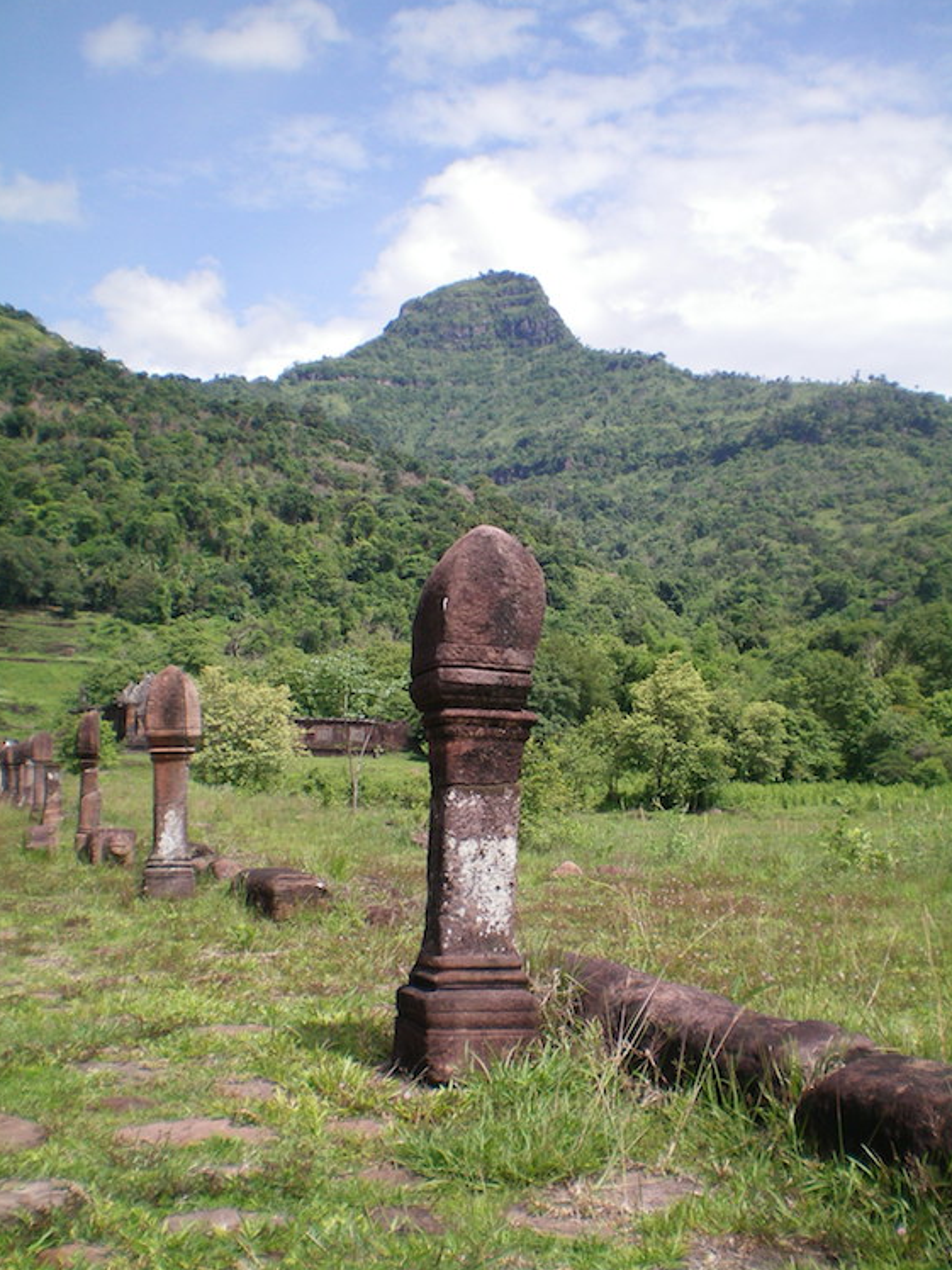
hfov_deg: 36.8
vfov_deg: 47.9
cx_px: 480
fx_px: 1430
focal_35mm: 39
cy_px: 633
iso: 64
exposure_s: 1/500
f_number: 4.6
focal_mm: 6.3
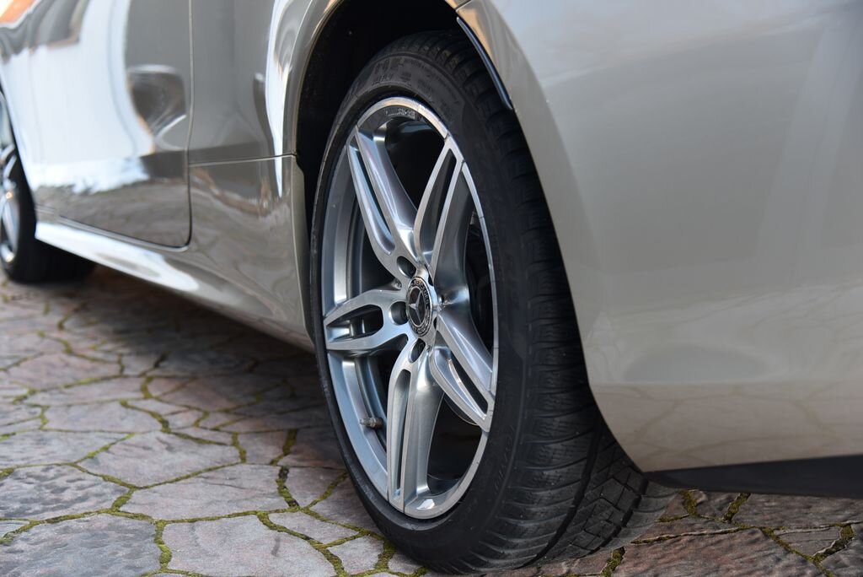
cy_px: 288
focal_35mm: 55
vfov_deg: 24.7
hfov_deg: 36.2
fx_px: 1319
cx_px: 432
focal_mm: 55
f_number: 4
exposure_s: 1/60
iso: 500
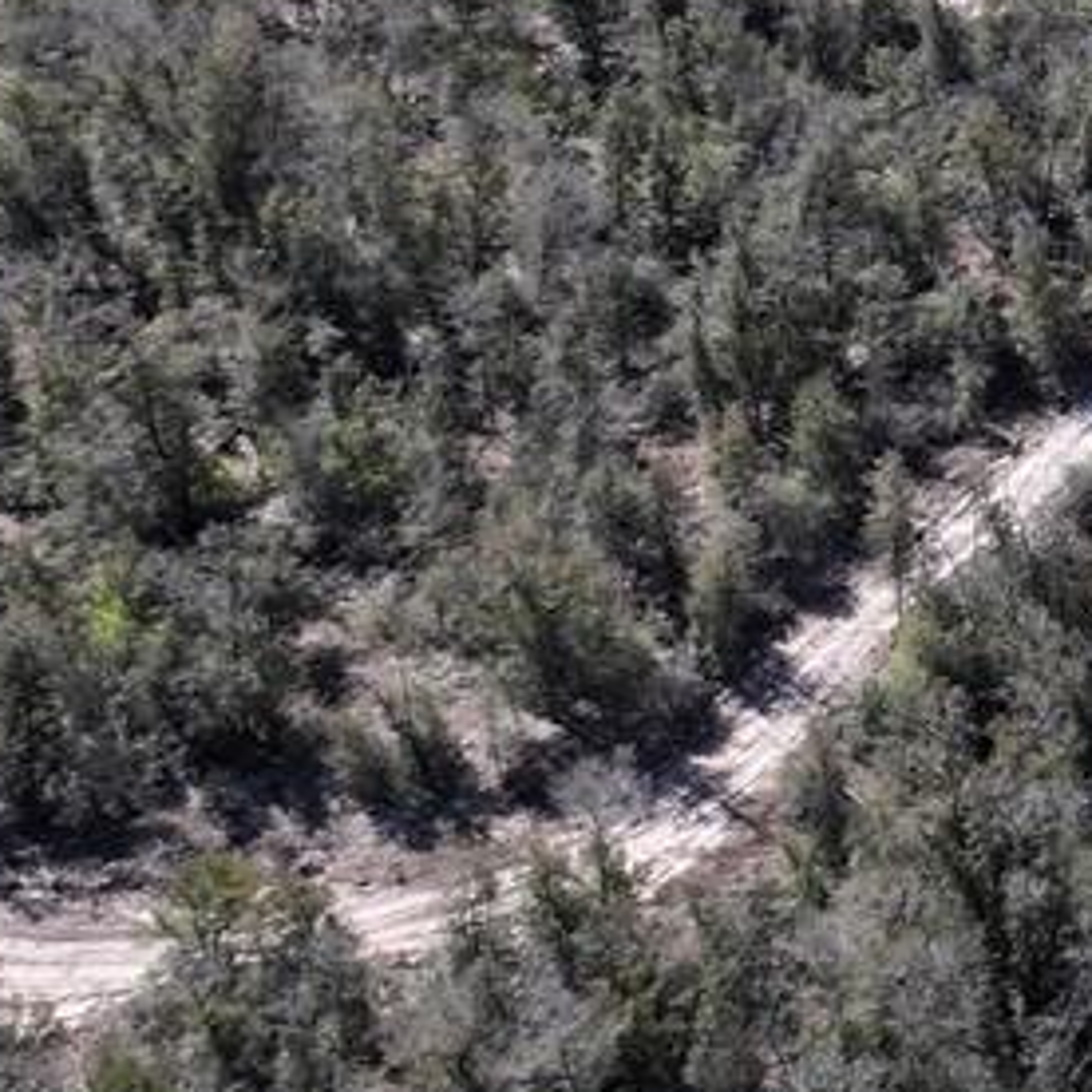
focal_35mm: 123
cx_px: 2663
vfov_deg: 13.8
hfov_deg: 11.6
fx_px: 4390
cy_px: -150
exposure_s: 1/2500
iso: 190
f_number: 2.8
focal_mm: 12.29
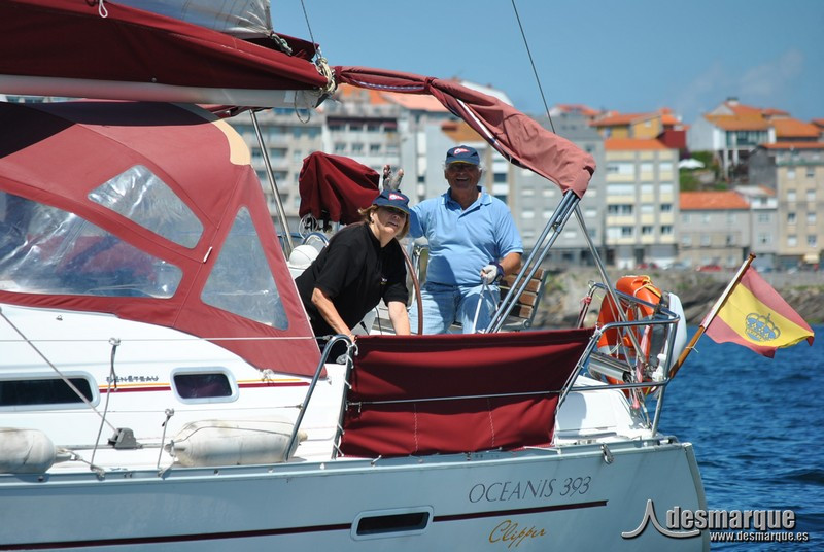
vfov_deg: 6.3
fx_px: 4986
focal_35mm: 218
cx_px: 412
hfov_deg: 9.4
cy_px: 276
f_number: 5
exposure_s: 1/800
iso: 100
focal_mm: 145
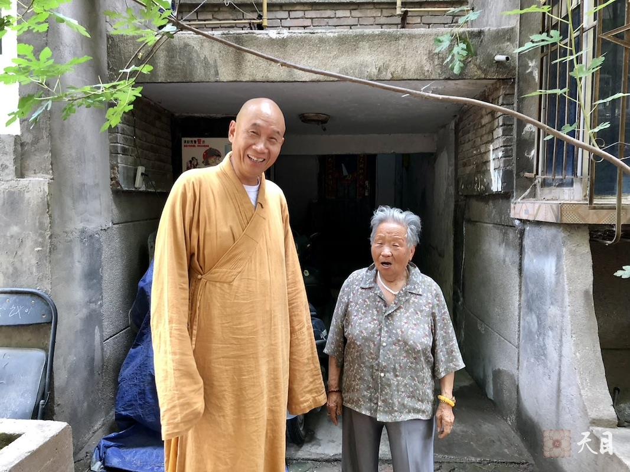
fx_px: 510
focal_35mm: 28
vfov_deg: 49.7
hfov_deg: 63.4
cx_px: 315
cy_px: 236
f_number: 1.8
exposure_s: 1/20
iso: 40
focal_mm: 3.99
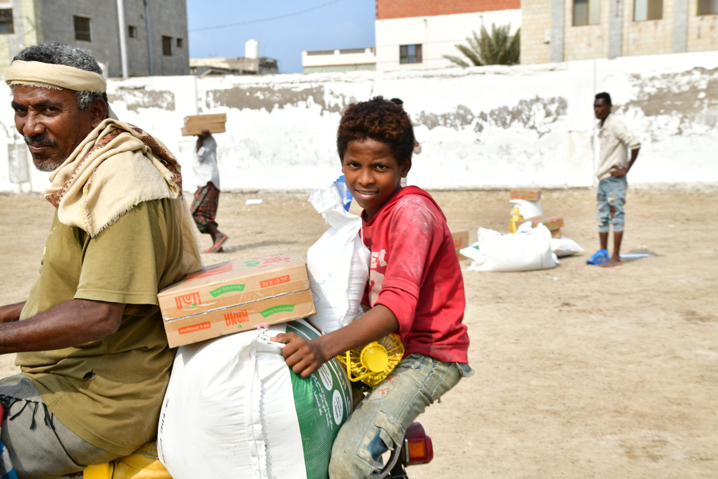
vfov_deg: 26.0
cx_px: 359
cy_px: 240
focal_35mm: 52
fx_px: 1037
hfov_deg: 38.2
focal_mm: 52
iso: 64
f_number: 8
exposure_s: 1/160
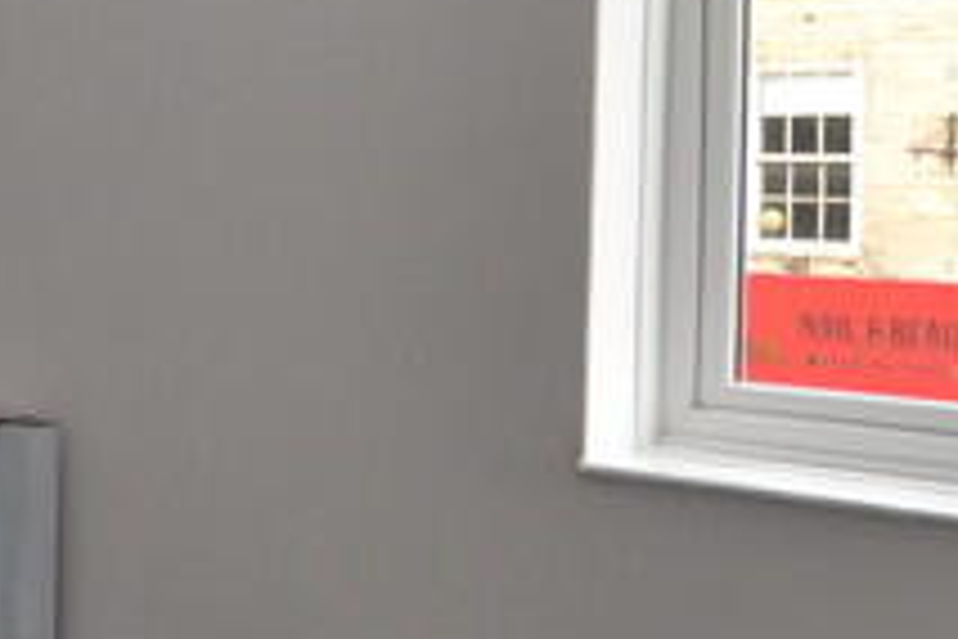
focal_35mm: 72
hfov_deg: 22.6
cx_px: -504
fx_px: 1916
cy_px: 137
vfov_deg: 18.8
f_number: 7.1
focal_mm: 10
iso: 800
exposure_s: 1/125
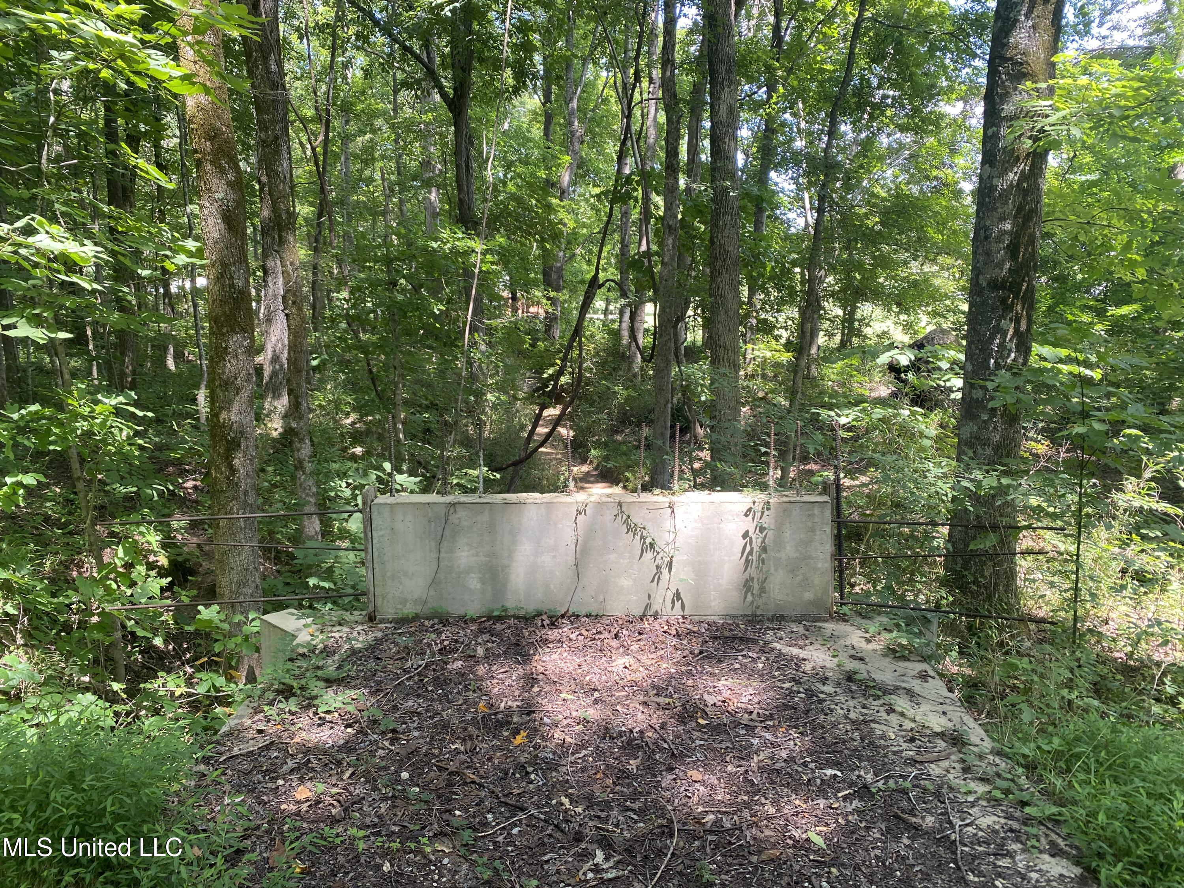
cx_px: 592
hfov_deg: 67.3
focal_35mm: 26
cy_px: 444
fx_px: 889
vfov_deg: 53.1
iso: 50
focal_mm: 4.25
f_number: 1.8
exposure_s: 1/122
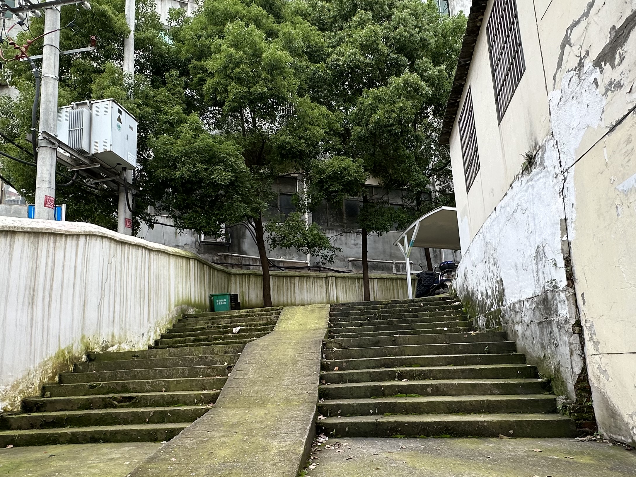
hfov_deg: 67.3
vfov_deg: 52.7
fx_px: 478
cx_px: 313
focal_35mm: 26
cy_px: 283
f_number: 2.2
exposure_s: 1/119
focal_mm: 2.22
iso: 40
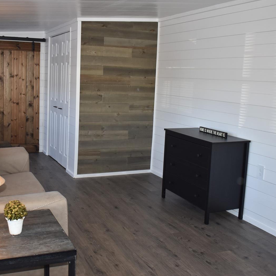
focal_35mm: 43
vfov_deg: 39.2
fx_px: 388
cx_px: 97
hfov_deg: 38.8
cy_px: 136
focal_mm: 22
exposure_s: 1/200
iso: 720
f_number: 5
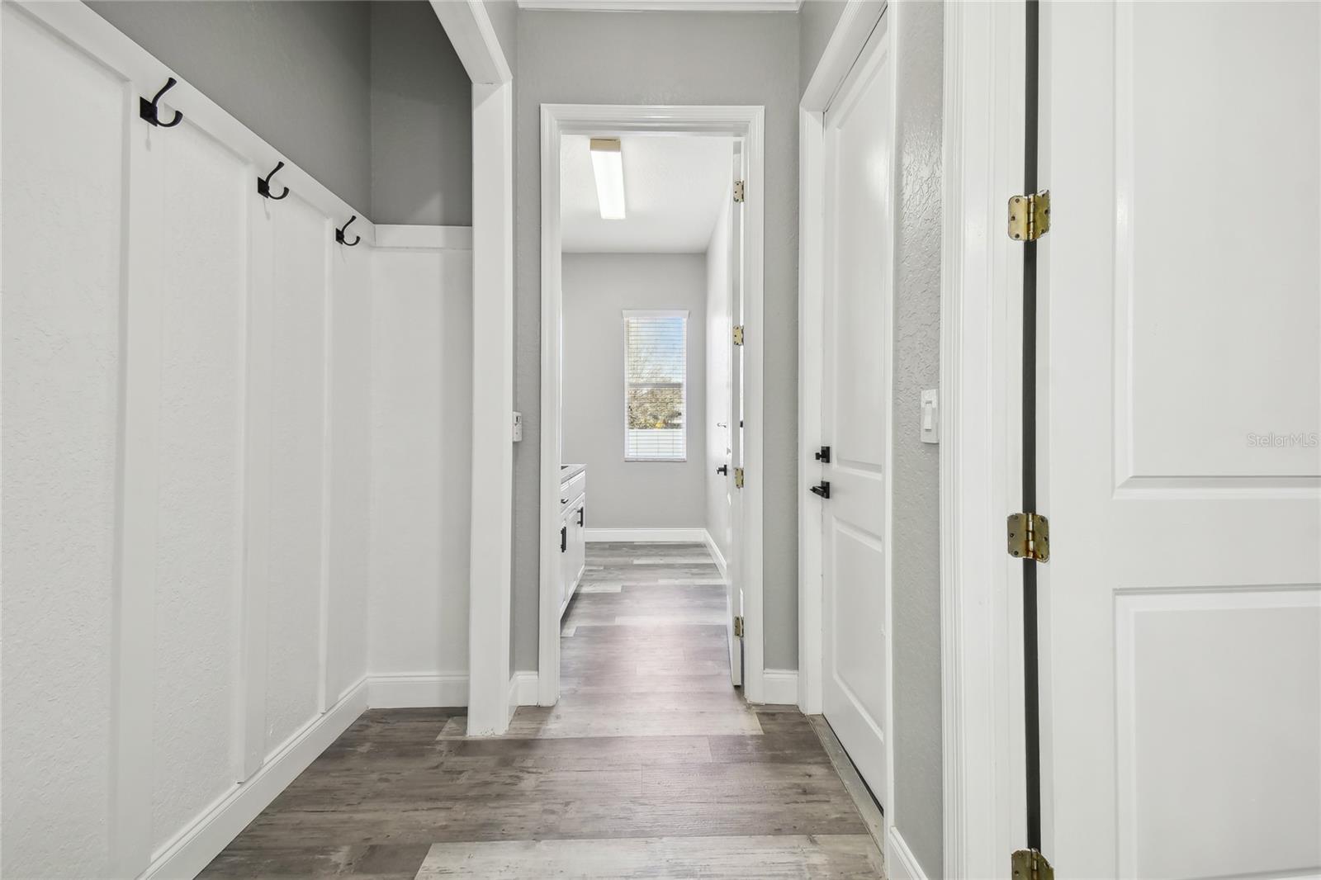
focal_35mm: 15
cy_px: 440
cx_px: 660
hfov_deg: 100.4
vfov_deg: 77.3
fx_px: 550
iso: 100
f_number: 7.1
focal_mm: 10
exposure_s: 1/6
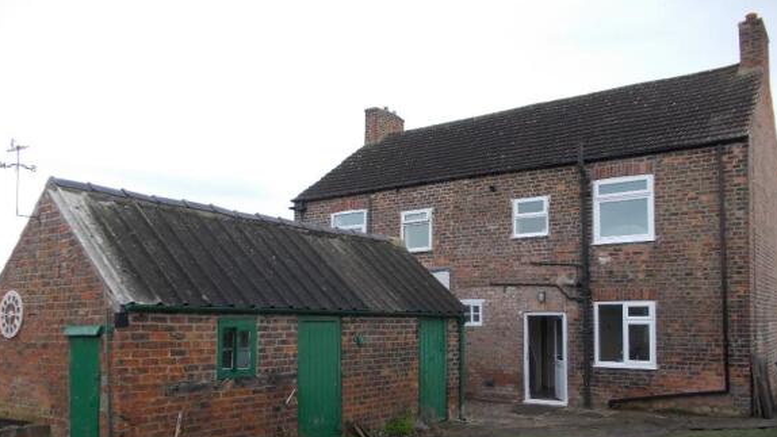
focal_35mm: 31
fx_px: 639
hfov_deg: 62.6
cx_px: 389
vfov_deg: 37.4
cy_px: 292
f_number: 2.7
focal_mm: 4
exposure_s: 1/80
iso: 80
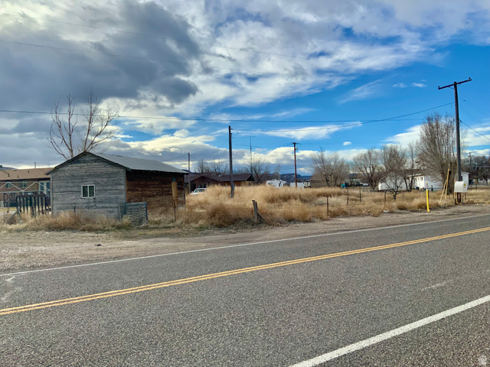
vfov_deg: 48.2
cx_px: 245
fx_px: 411
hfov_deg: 61.7
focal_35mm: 29
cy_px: 184
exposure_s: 1/2538
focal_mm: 3
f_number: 1.8
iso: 20
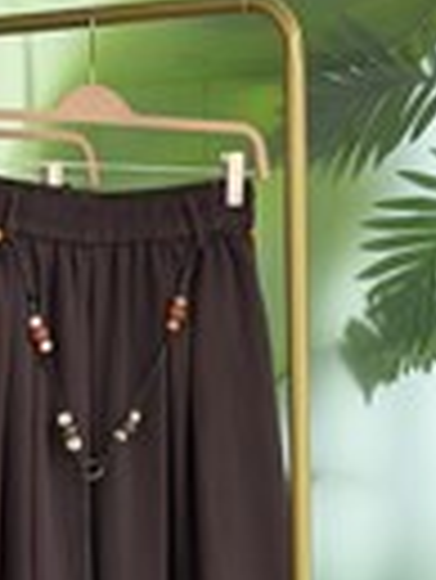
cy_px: 582
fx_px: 2582
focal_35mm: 154
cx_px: -36
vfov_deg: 12.7
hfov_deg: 9.6
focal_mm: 6.76
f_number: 1.78
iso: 64
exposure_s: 1/170
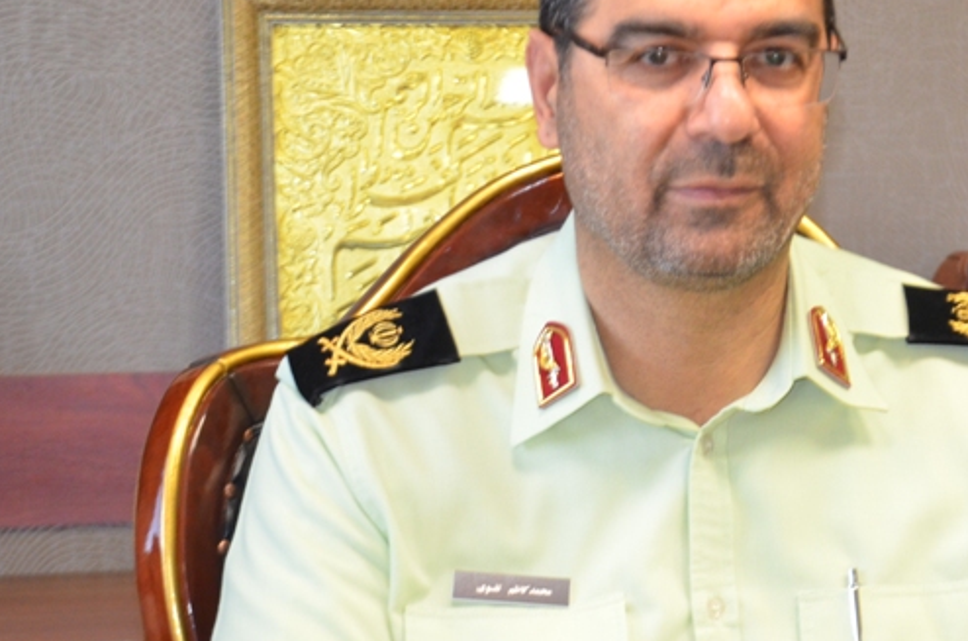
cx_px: 725
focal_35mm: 141
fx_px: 3783
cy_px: 288
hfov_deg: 14.5
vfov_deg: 9.7
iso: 1600
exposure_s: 1/60
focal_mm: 58
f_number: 5
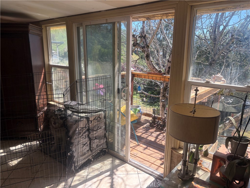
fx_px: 188
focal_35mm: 26
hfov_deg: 67.3
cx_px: 125
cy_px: 94
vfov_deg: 53.1
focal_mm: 5.96
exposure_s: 1/884
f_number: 1.6
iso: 64
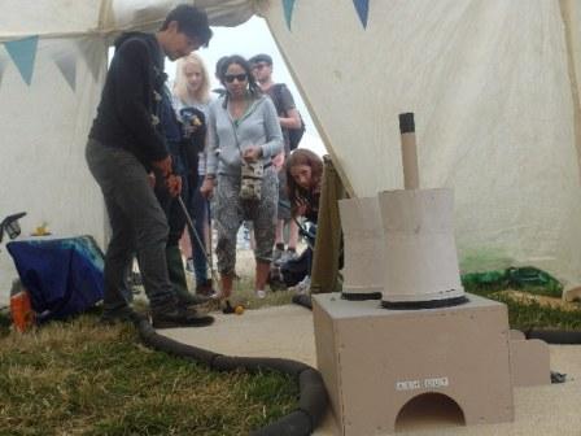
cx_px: 290
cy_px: 218
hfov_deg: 42.1
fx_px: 755
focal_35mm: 45
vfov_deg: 32.2
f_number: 3.9
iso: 80
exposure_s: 1/250
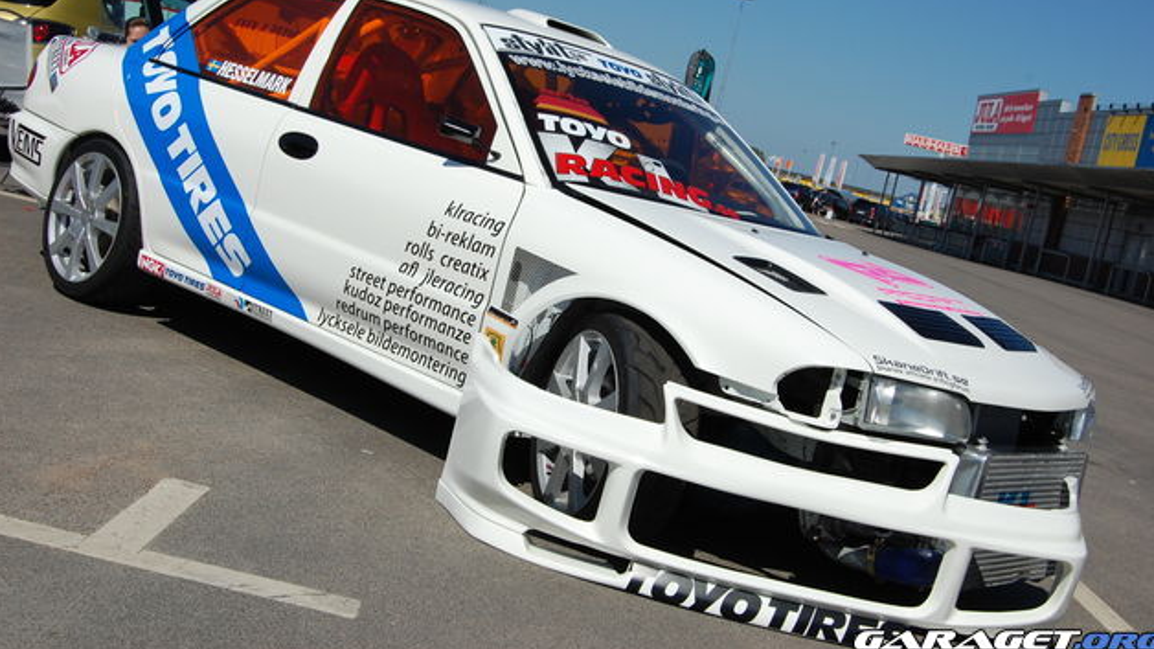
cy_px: 267
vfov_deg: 24.9
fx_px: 1469
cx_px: 581
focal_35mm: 48
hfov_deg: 42.9
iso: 200
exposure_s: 1/500
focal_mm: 30
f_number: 11
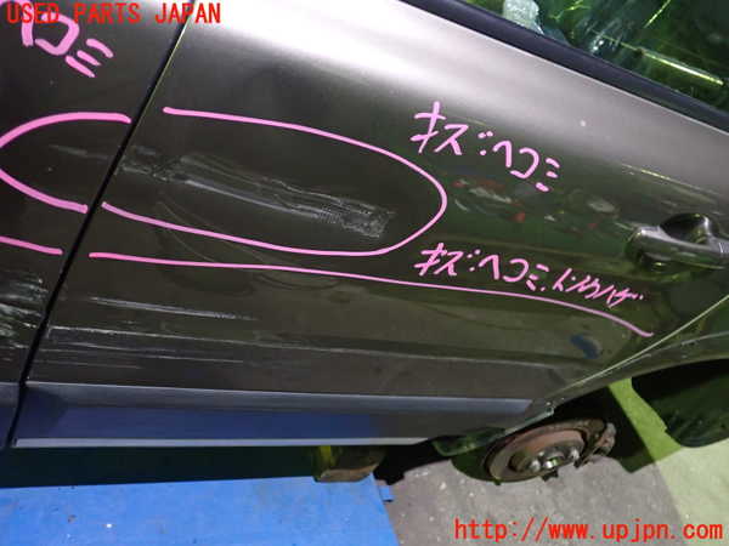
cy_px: 273
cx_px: 364
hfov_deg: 60.0
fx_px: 632
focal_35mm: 30
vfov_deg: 46.8
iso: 800
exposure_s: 1/15
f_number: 2.3
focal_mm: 5.4
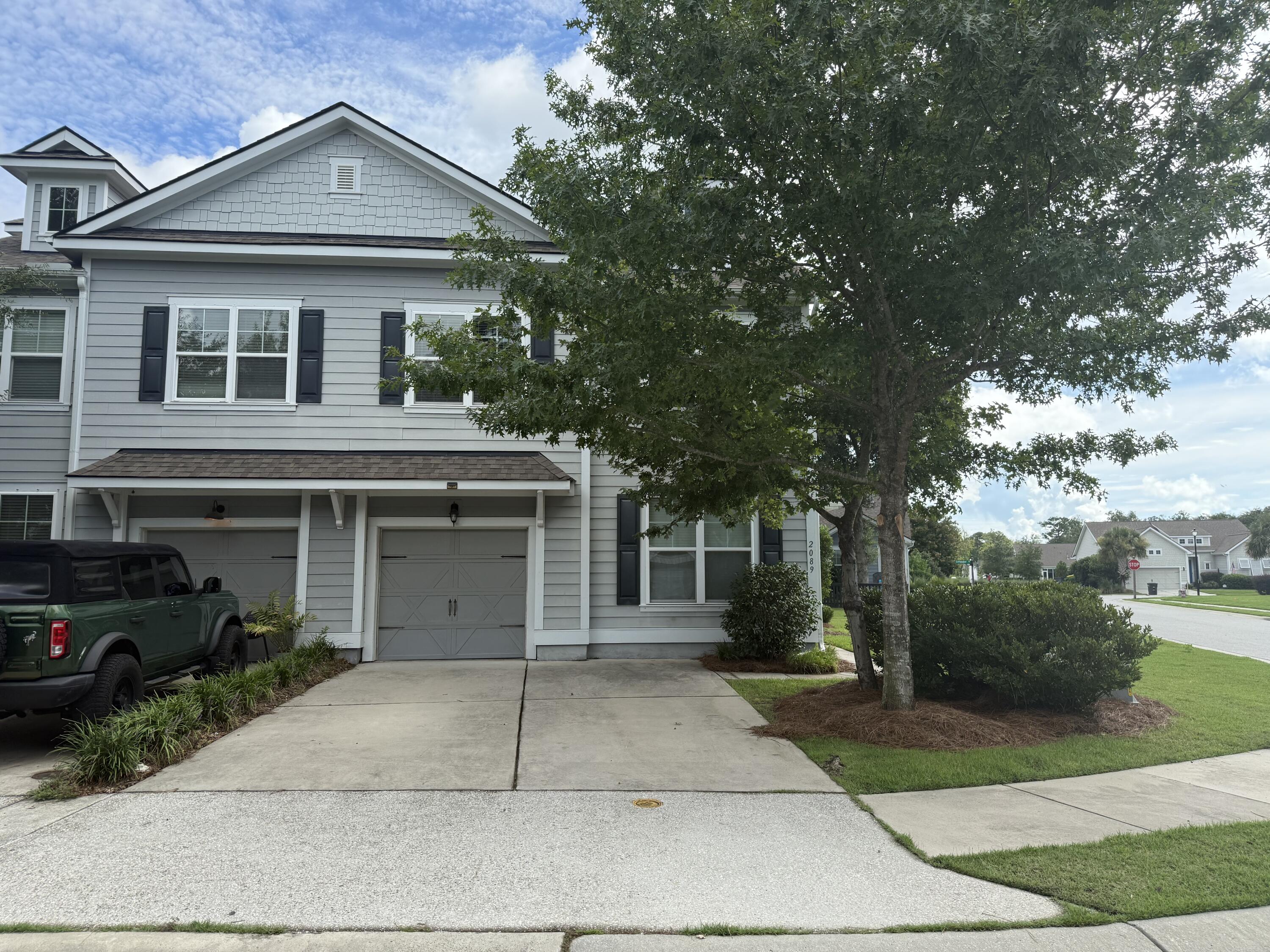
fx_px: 881
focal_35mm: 24
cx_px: 635
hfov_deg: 71.6
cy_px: 476
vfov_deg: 56.8
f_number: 1.78
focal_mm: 6.76
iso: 100
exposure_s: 1/2445
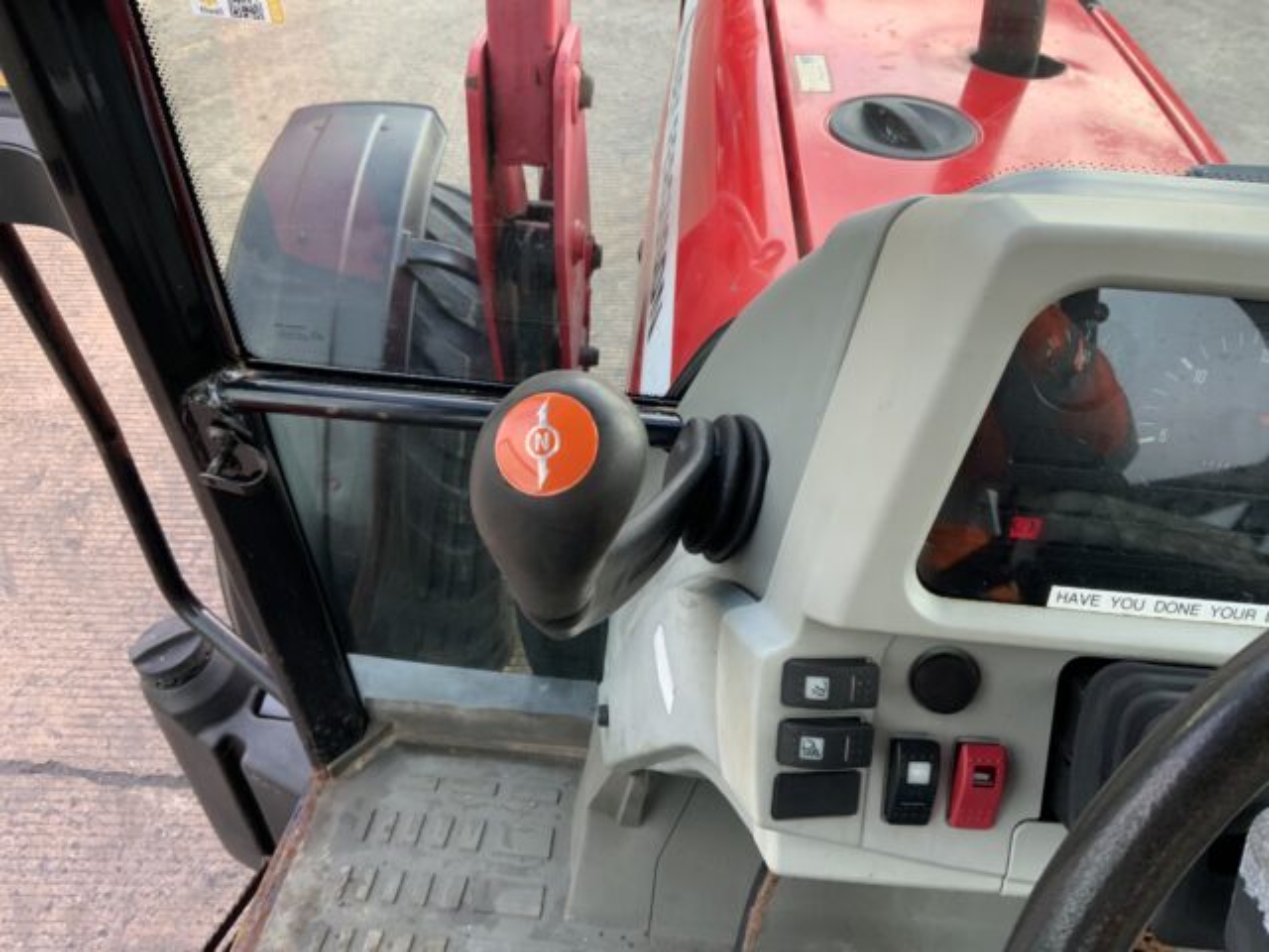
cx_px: 634
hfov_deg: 61.7
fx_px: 1063
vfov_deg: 48.2
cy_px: 476
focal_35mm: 29
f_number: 1.8
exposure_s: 1/122
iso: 40
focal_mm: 3
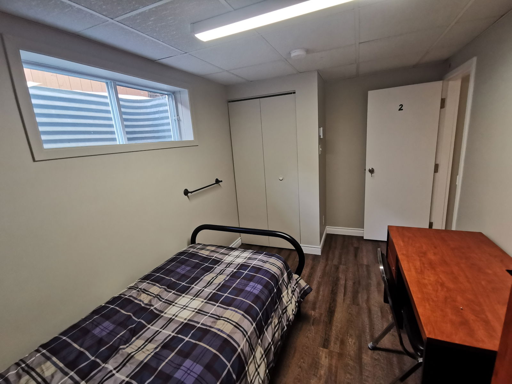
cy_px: 192
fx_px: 237
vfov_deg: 78.1
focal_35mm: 16
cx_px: 256
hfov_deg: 94.5
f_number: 2.2
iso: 250
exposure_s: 1/60
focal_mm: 2.35
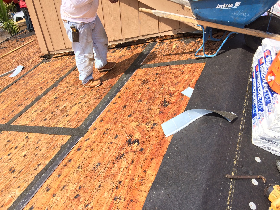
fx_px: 243
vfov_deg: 46.8
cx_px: 140
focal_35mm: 30
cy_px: 105
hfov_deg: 60.0
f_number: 2.2
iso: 32
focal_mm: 4.12
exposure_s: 1/1368
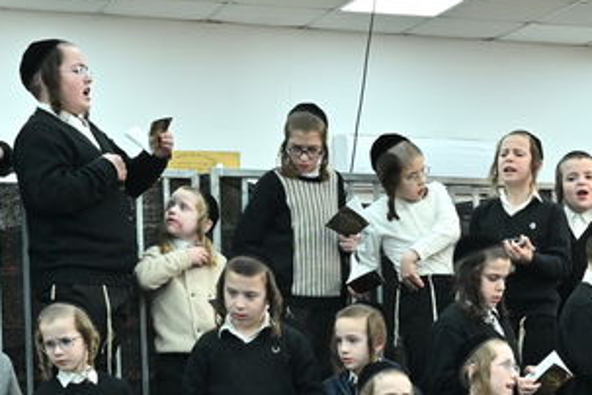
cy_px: 511
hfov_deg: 18.2
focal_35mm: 111
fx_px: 1825
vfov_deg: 12.0
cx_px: 518
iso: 1250
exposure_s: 1/250
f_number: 5.6
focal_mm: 24
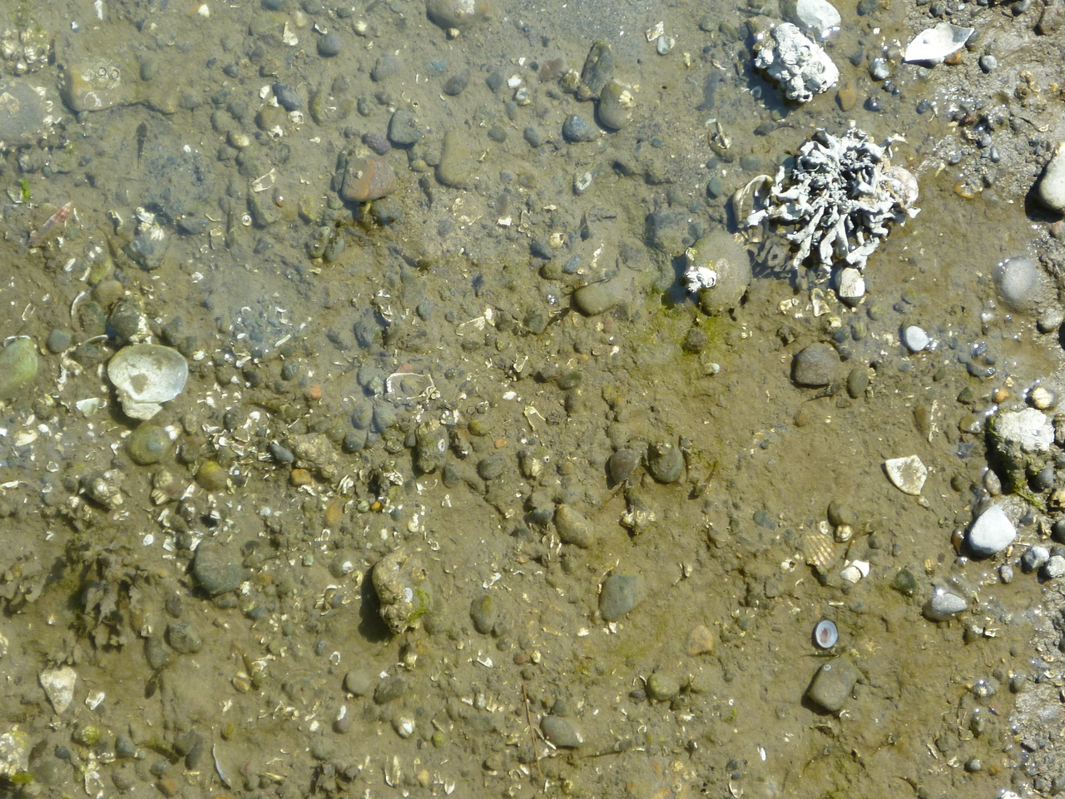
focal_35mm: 250
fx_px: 7692
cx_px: 532
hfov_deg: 7.9
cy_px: 400
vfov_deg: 5.9
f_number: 5.9
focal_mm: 36
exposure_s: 1/125
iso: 100
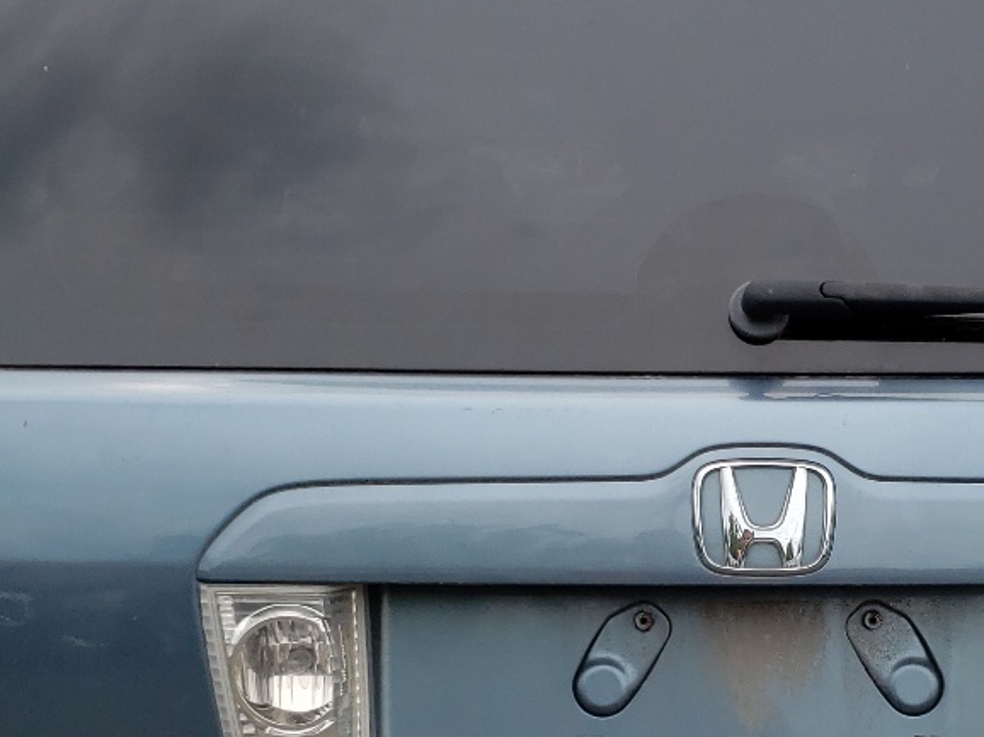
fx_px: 2046
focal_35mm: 72
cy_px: 623
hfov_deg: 26.6
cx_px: 764
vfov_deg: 20.1
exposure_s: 1/1667
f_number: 1.5
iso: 50
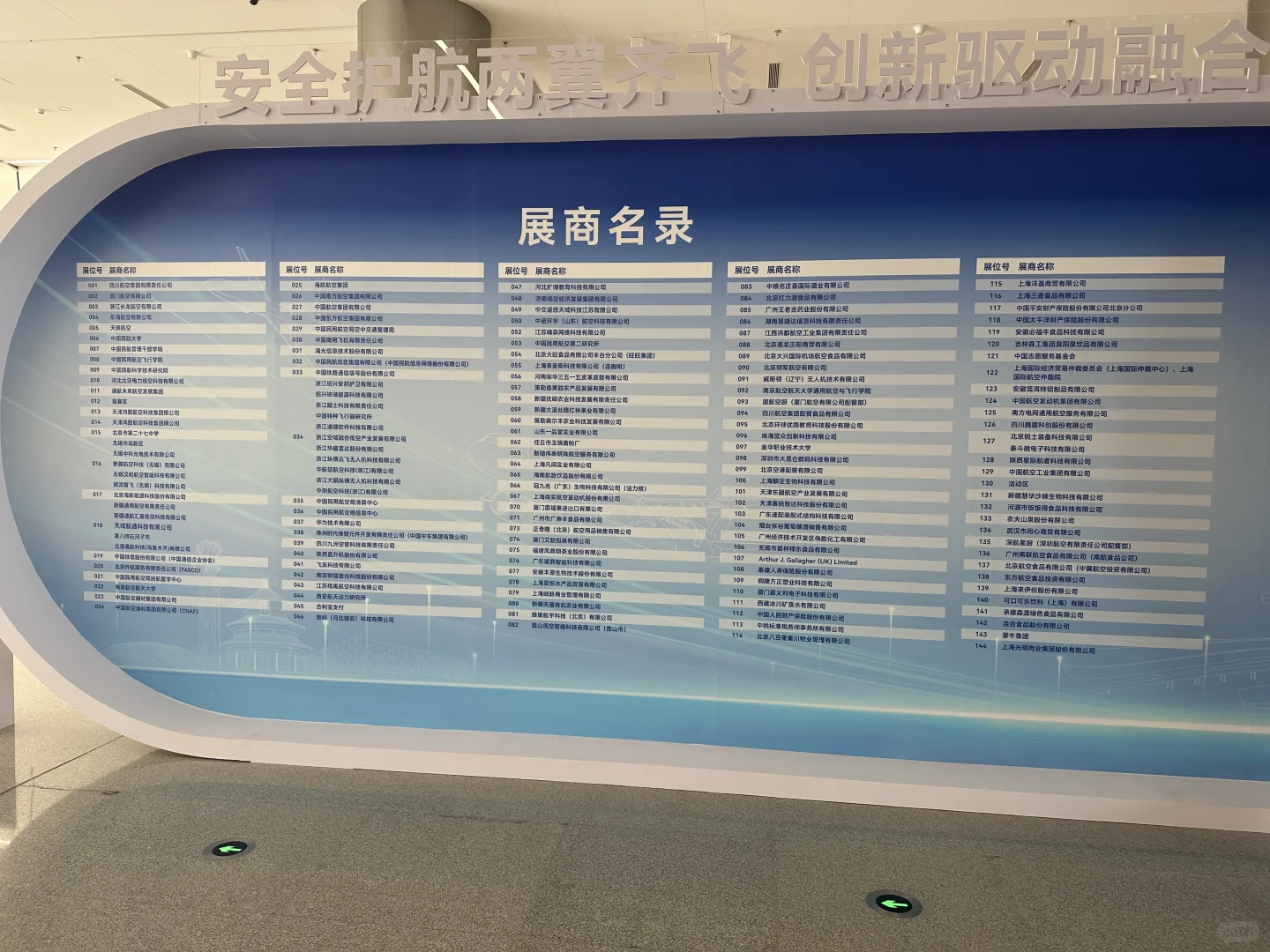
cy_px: 476
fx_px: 881
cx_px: 635
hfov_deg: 71.6
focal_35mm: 24
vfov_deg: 56.8
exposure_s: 1/121
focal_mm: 6.86
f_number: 1.78
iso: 80
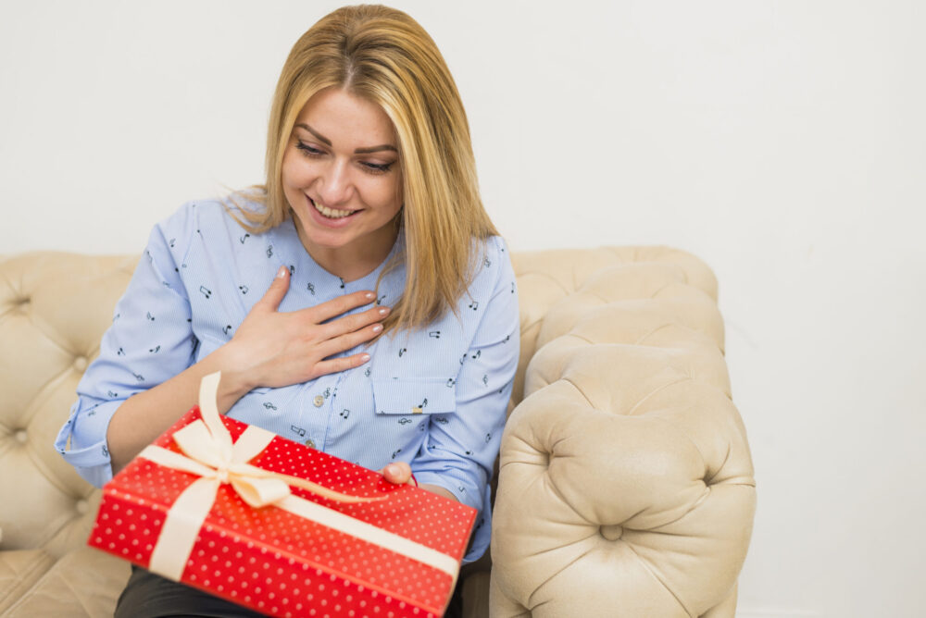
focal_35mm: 50
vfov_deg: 27.0
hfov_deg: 39.6
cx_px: 463
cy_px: 309
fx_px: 1287
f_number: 3.2
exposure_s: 1/100
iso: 400
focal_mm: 50
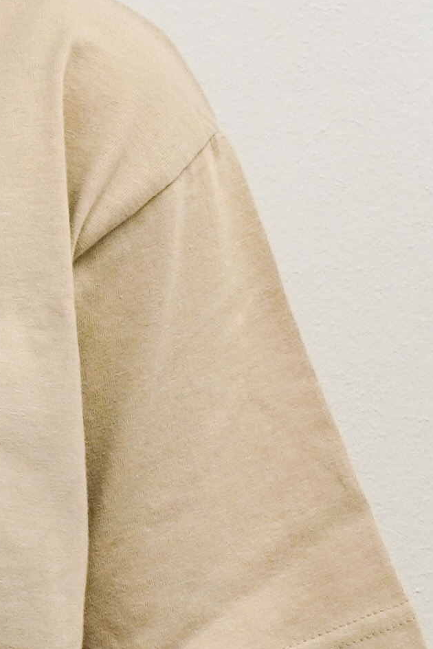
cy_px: 470
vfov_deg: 6.7
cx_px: -428
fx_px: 5498
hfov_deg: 4.4
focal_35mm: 305
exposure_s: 1/60
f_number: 4.5
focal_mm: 32
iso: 250
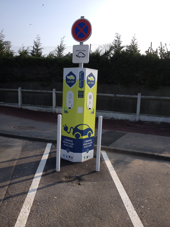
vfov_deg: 52.6
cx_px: 85
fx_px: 229
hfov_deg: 40.7
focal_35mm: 35
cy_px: 114
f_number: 2.4
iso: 50
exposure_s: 1/1416
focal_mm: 4.28
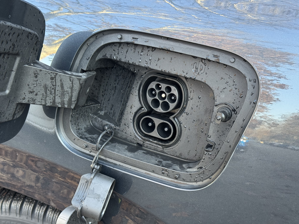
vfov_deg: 30.3
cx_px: 150
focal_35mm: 48
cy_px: 112
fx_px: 415
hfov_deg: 39.7
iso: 100
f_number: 1.78
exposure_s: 1/72
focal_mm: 6.76
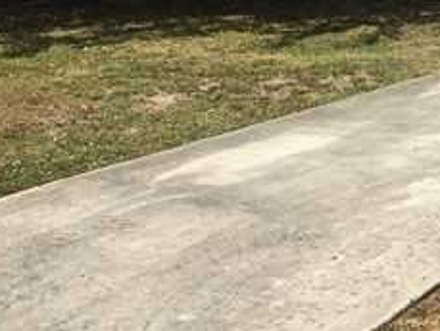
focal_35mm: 81
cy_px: -123
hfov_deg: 22.2
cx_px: 530
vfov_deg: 17.0
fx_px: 1030
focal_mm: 4.15
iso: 25
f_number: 2.2
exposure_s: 1/2849
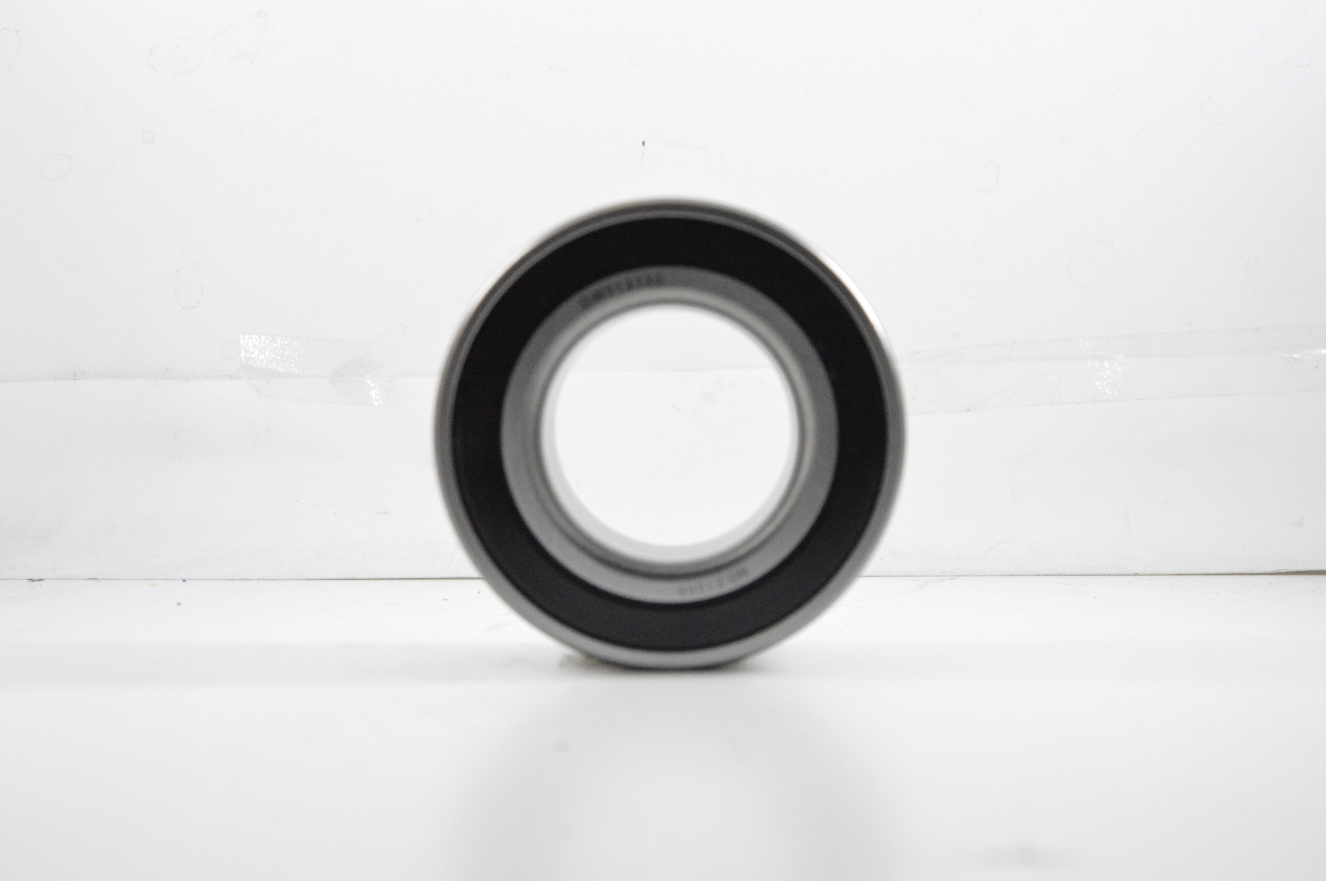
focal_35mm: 60
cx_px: 663
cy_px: 440
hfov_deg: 33.4
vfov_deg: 22.6
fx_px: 2208
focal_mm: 40
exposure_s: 1/100
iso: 3200
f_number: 7.1
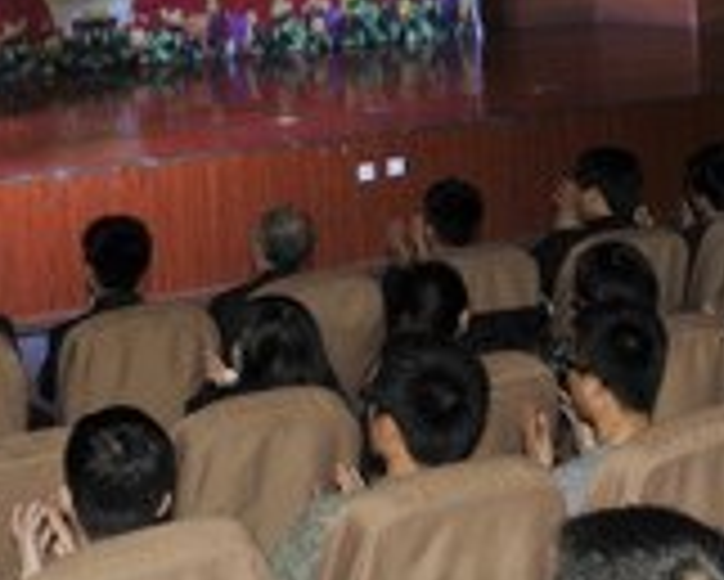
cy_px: -94
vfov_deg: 20.6
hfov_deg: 27.1
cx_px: 292
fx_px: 1501
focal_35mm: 70
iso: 250
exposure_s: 1/60
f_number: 5
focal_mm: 24
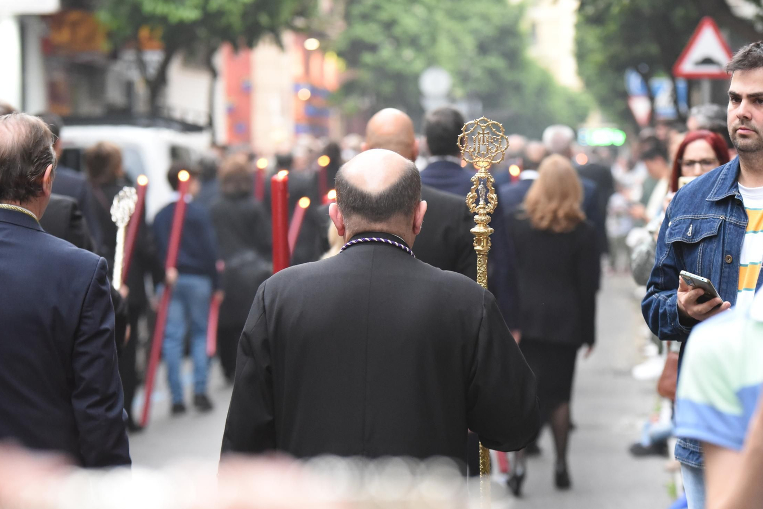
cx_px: 432
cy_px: 227
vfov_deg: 9.5
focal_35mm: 144
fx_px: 3053
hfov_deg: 14.2
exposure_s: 1/250
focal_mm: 122
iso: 4500
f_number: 3.5
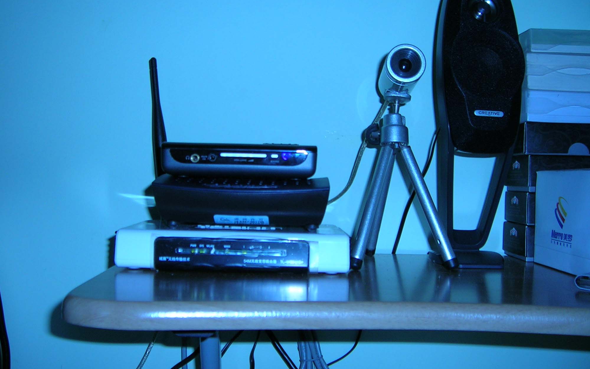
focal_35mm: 38
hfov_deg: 51.5
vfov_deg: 33.6
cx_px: 298
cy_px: 163
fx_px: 611
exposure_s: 1/60.1
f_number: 2.8
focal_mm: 5.4
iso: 50
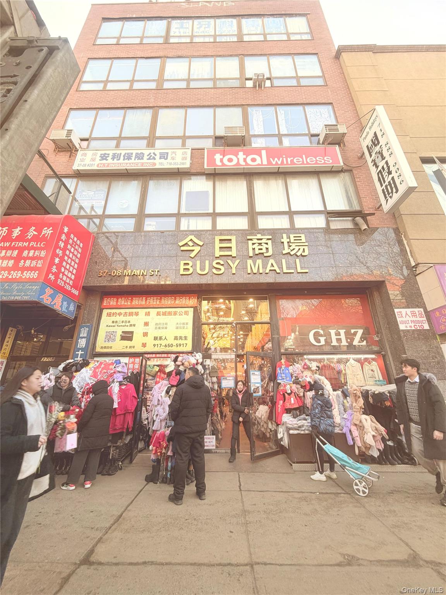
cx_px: 223
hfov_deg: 85.7
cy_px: 298
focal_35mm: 14
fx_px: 241
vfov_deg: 102.1
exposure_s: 1/120
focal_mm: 2.22
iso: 50
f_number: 2.2
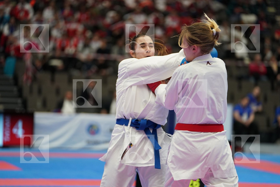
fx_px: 1198
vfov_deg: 8.9
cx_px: 140
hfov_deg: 13.3
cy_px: 94
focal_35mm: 154
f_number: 2.8
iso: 2500
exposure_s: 1/1000
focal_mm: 154
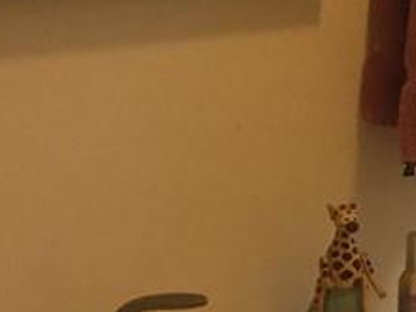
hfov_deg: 12.3
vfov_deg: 10.9
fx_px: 1622
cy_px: 43
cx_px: 913
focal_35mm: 135
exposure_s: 1/30
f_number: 2.2
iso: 125
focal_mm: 4.15
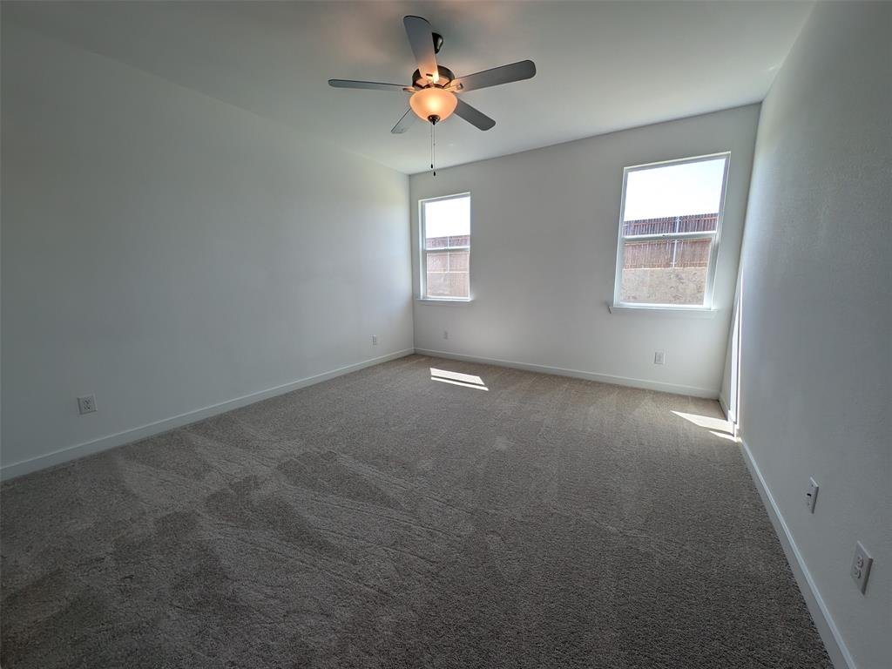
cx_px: 446
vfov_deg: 94.5
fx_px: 309
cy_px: 334
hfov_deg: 110.5
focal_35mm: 12
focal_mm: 2.23
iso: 41
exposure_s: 1/319
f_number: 1.95
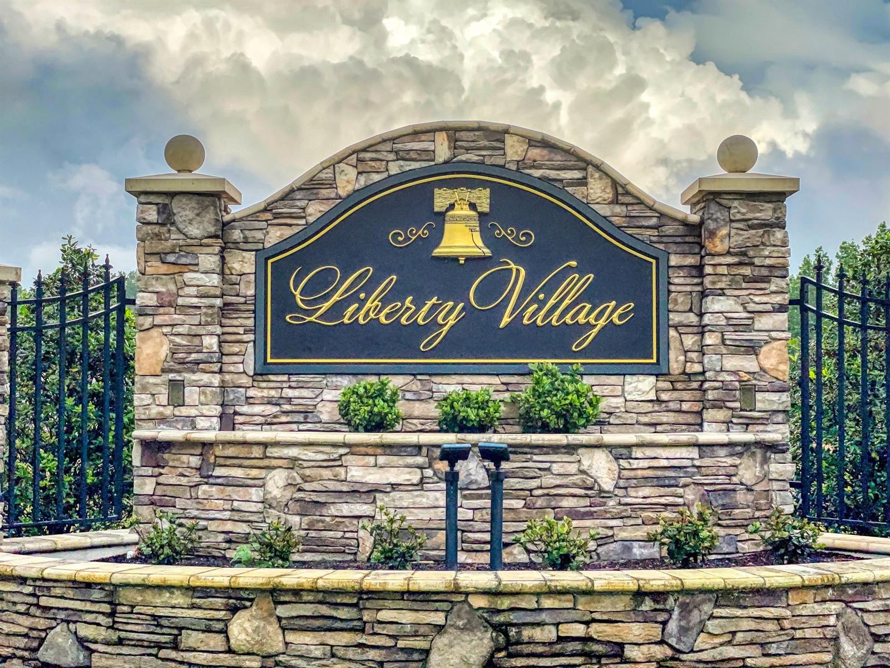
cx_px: 445
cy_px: 334
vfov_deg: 28.0
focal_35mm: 52
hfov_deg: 36.8
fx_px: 1337
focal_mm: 6
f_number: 2
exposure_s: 1/3984
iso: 32
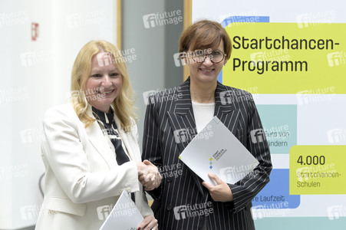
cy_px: 115
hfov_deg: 20.4
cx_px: 173
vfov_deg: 13.7
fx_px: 960
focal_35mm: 100
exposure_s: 1/640
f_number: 5
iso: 4000
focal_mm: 100
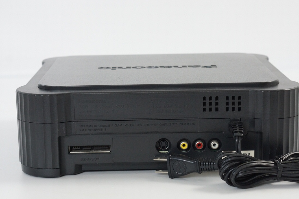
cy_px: 107
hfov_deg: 23.9
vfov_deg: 16.1
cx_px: 164
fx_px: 706
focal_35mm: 85
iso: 1000
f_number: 6.3
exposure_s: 1/80
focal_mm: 50
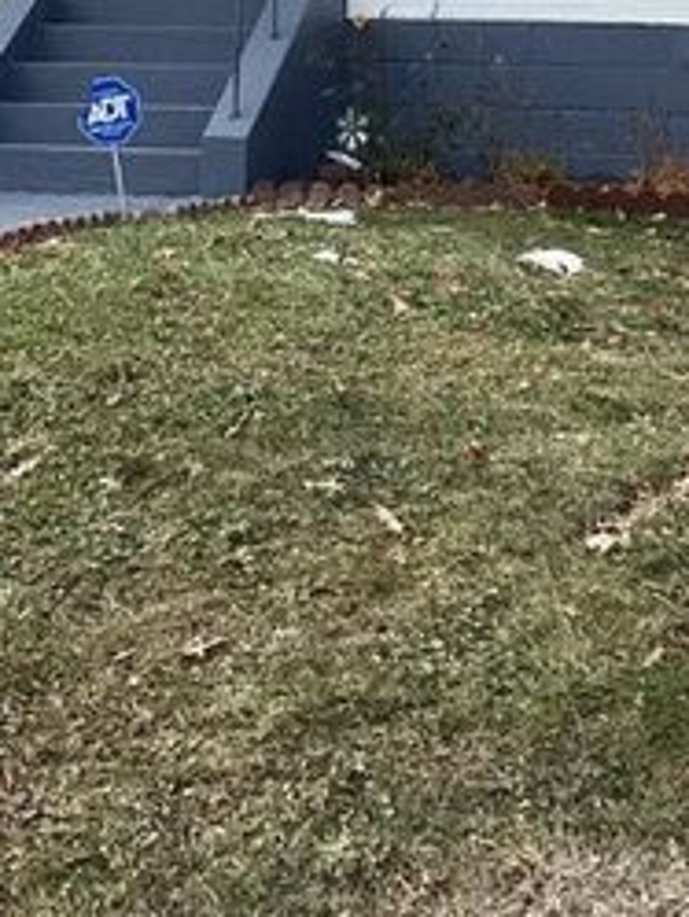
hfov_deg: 17.7
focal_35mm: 83
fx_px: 2201
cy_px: -197
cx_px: 232
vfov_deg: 21.7
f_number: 2.4
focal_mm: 3.3
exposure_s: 1/1006
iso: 25
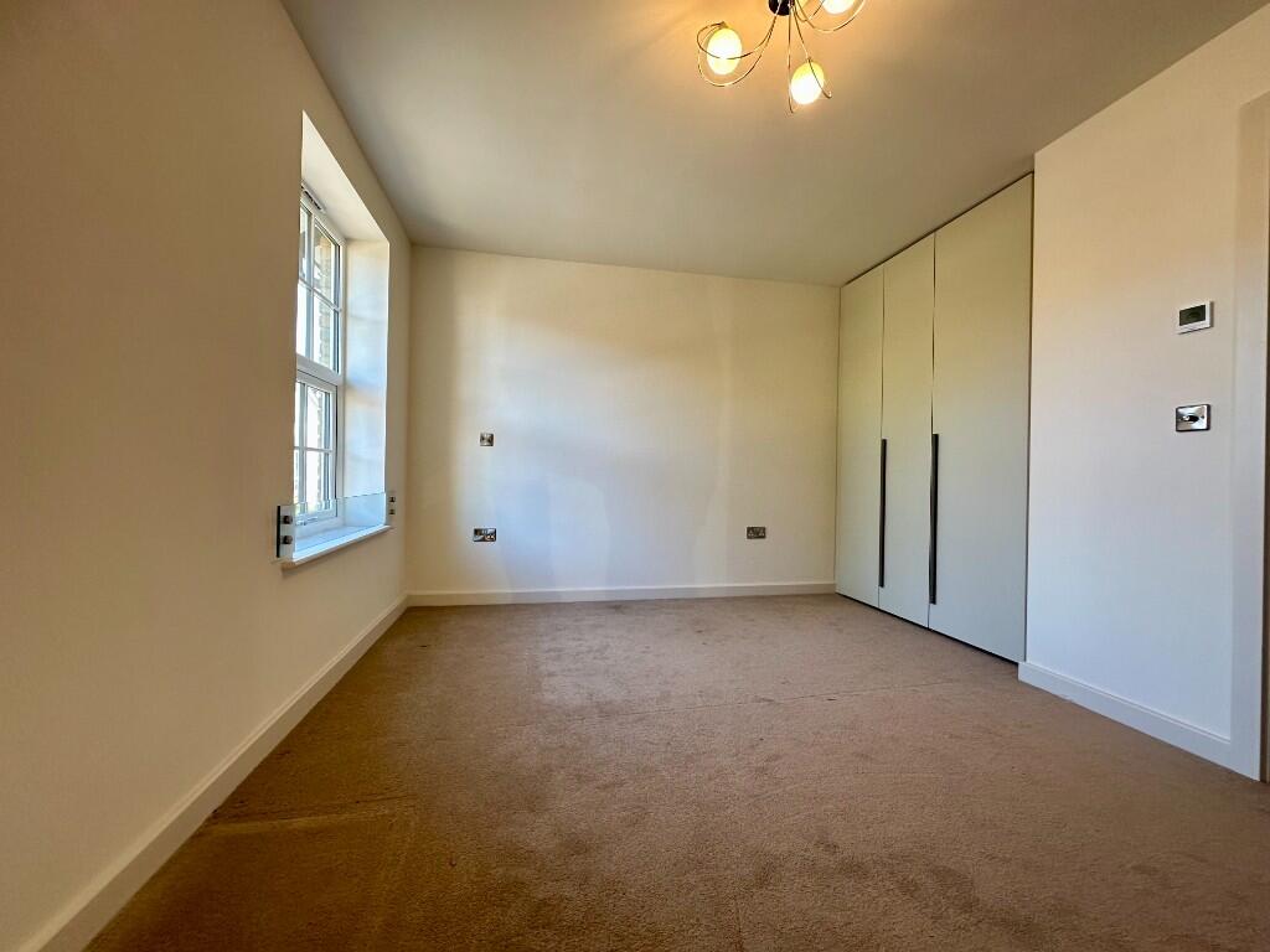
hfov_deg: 102.1
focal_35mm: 14
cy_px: 476
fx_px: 514
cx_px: 635
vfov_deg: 85.7
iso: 160
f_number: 2.2
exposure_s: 1/100
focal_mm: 2.22
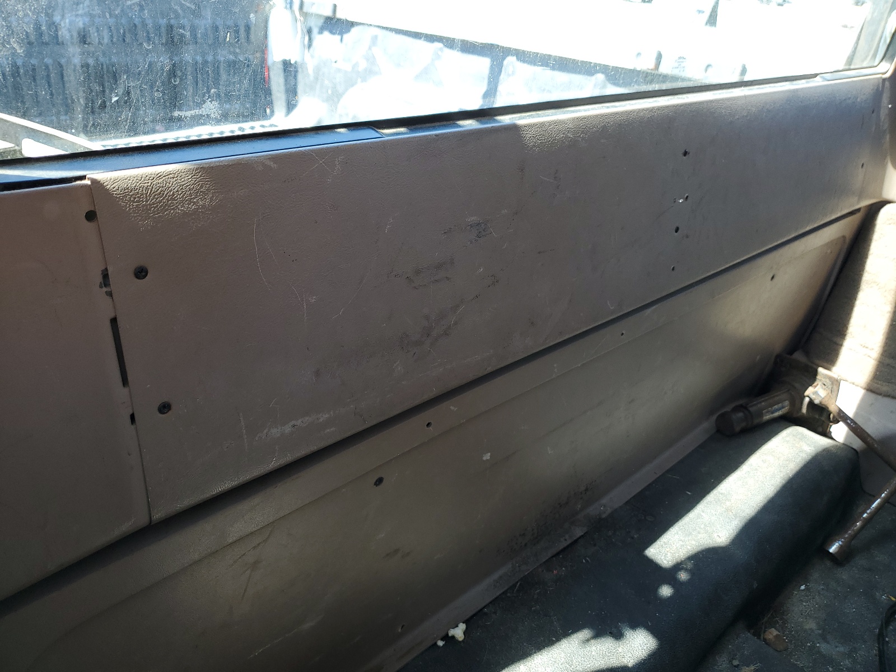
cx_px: 448
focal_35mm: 26
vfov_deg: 53.1
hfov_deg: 67.3
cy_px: 336
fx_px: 673
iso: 50
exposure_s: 1/161
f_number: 1.5
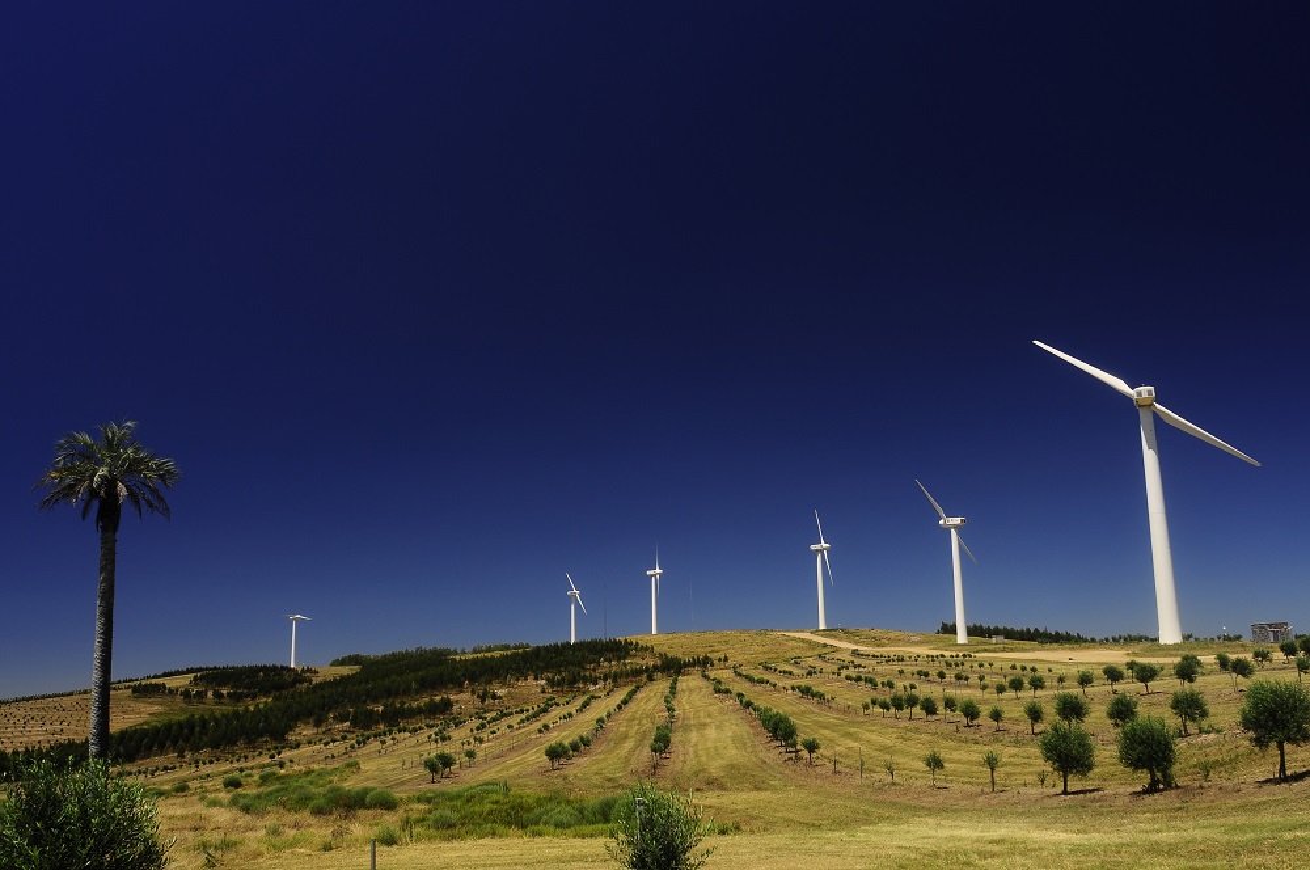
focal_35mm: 30
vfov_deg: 43.5
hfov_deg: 62.0
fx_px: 1090
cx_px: 655
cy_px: 435
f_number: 6.3
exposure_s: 1/200
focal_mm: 20
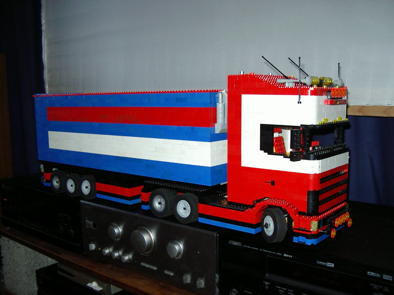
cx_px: 197
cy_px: 148
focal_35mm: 38
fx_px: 433
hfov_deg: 49.0
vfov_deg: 37.7
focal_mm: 5.8
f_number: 2.6
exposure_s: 1/60
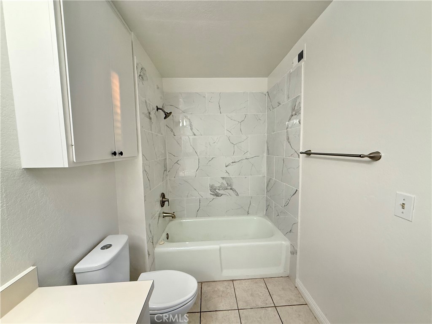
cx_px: 216
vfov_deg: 85.7
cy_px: 162
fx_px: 175
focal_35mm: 14
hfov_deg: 102.1
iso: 320
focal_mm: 2.22
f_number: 2.2
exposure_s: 1/60
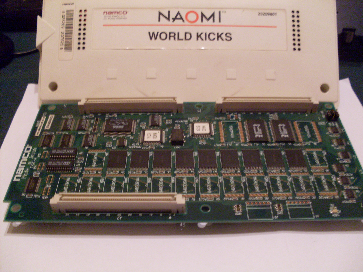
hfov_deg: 49.0
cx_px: 182
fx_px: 398
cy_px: 136
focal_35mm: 38
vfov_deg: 37.7
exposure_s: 1/6
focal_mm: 6.3
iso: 200
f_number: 2.8
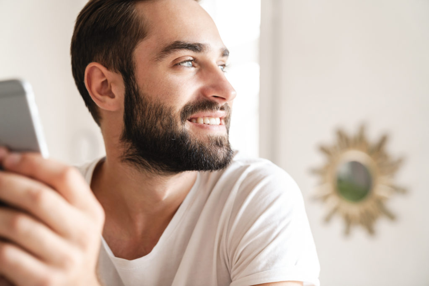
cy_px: 143
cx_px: 214
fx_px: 572
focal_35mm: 48
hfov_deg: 41.1
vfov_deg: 28.1
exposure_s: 1/200
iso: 1000
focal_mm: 48
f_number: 2.8
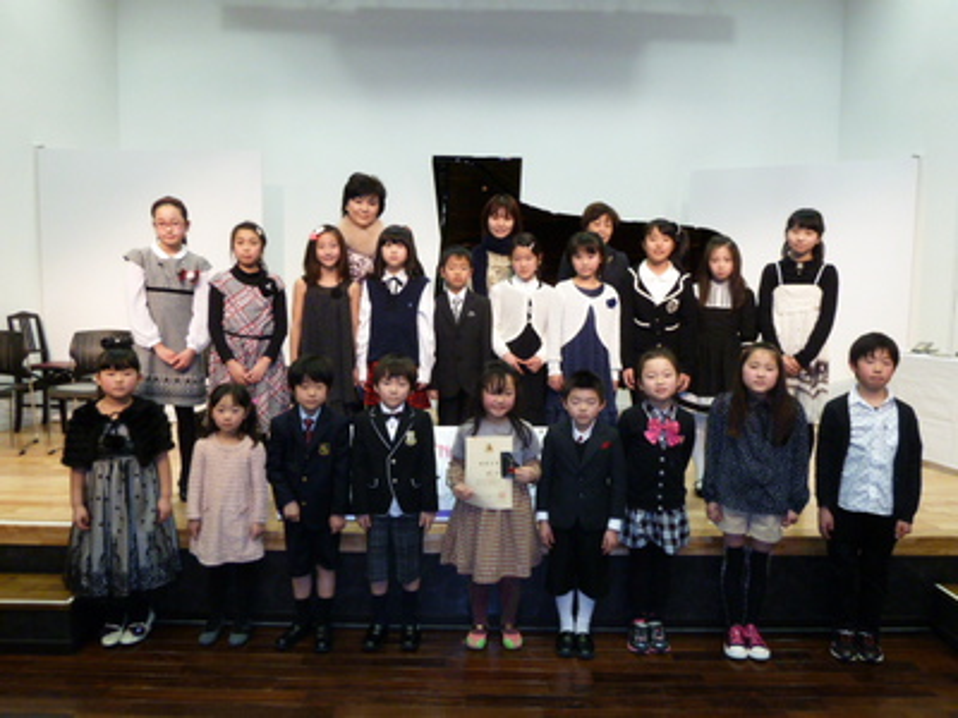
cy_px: 359
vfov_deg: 54.9
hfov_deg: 69.4
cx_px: 479
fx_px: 692
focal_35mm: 25
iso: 250
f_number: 3.3
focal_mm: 4.1
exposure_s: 1/30
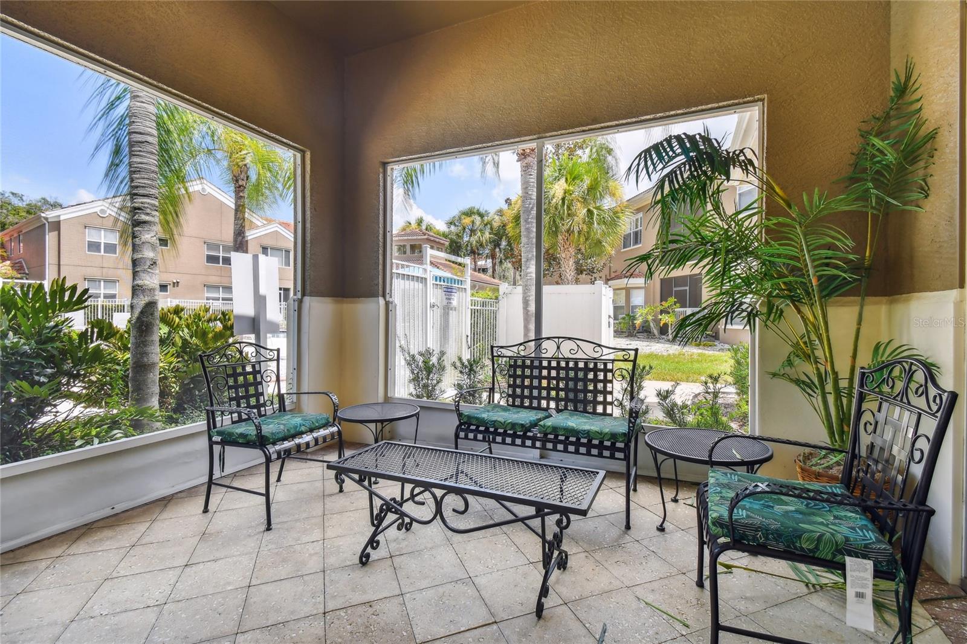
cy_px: 322
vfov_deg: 77.3
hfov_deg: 100.4
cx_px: 484
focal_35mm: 15
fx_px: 403
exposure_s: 1/50
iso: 100
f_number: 7.1
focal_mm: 10
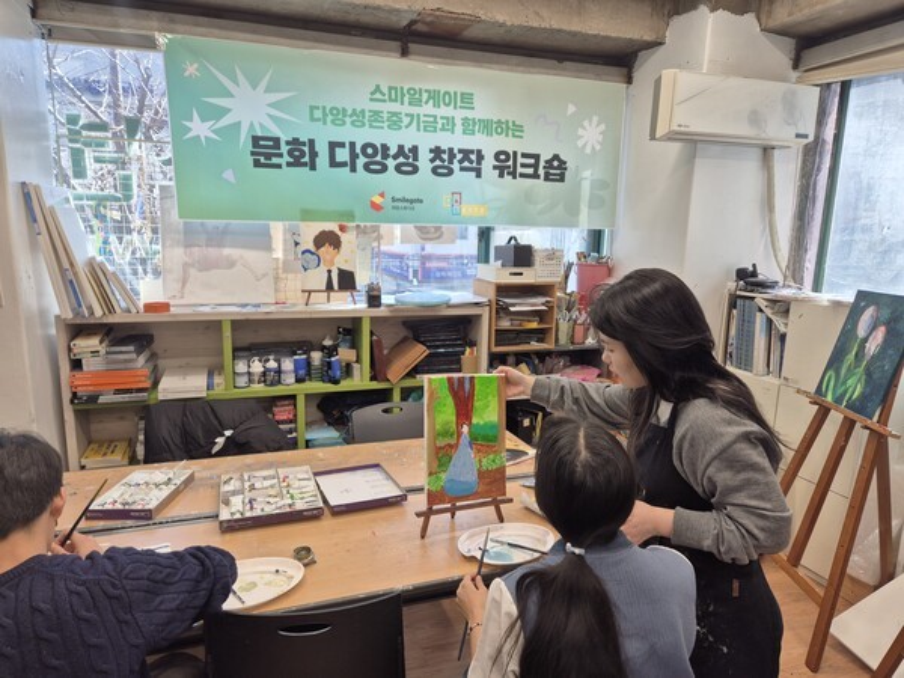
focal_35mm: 23
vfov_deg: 58.9
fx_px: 601
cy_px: 339
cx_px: 452
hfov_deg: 73.9
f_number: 1.8
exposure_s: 1/163
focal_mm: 5.4
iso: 25
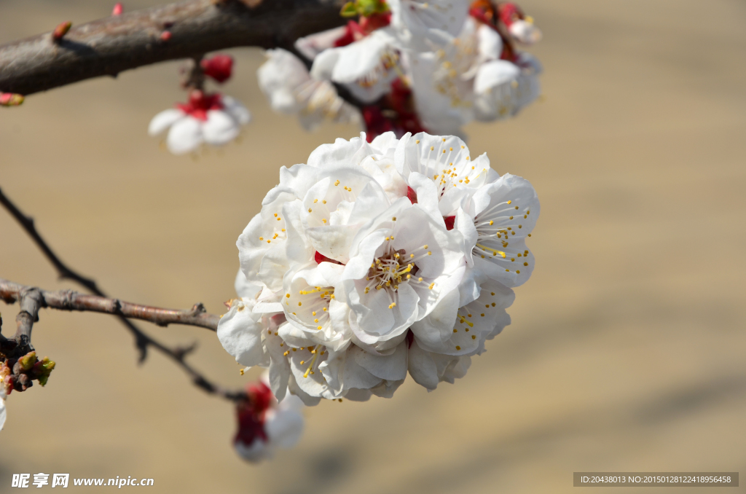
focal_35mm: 158
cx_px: 373
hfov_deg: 13.1
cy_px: 247
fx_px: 3257
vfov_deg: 8.7
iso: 100
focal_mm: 105
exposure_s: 1/250
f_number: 10
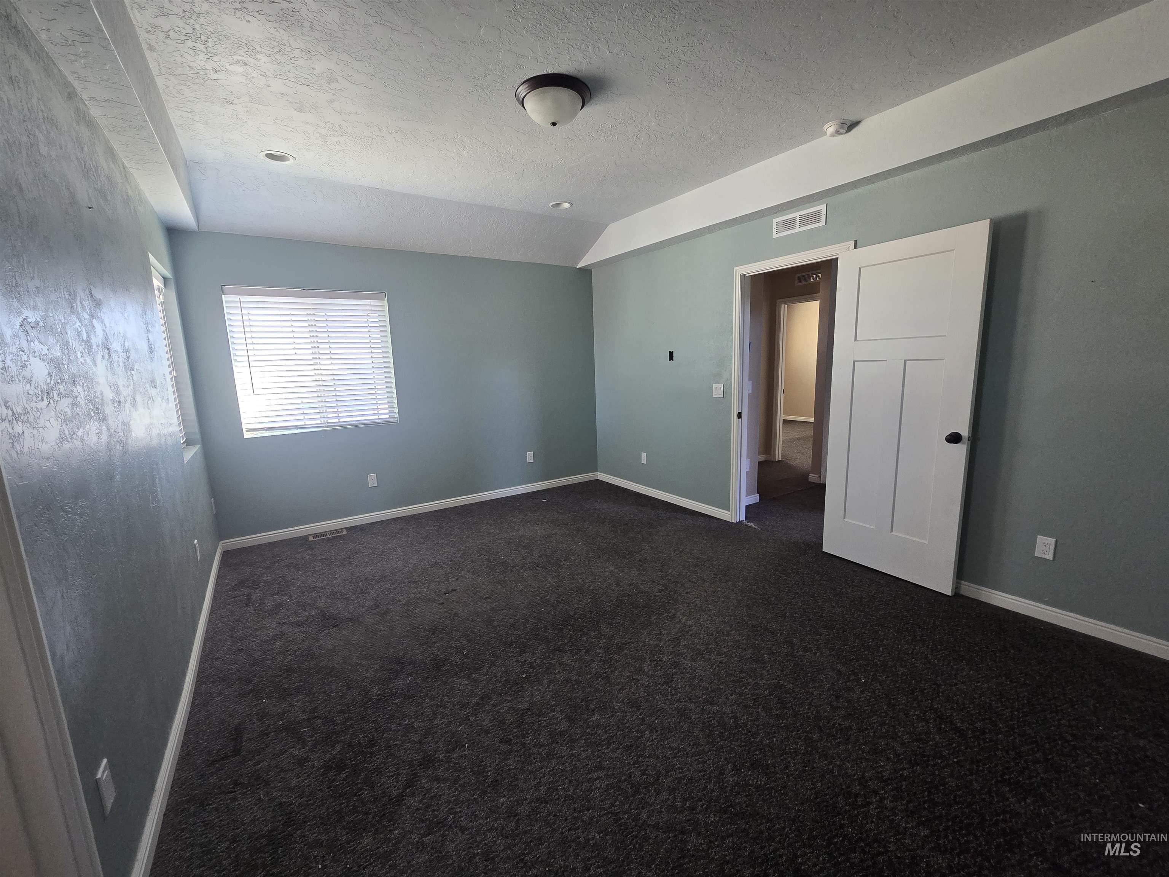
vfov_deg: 89.9
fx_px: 439
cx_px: 584
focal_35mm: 13
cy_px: 438
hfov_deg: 106.2
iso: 200
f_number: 2.2
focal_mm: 2.2
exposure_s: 1/60
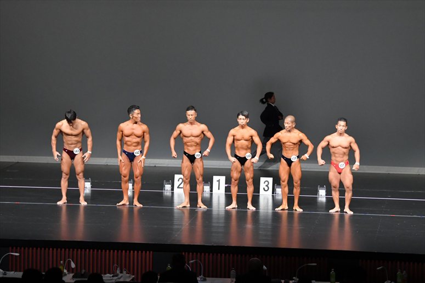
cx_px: 212
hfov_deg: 14.0
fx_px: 1735
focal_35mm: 147
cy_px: 142
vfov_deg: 9.3
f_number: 5.6
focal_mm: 98
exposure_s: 1/400
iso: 5000
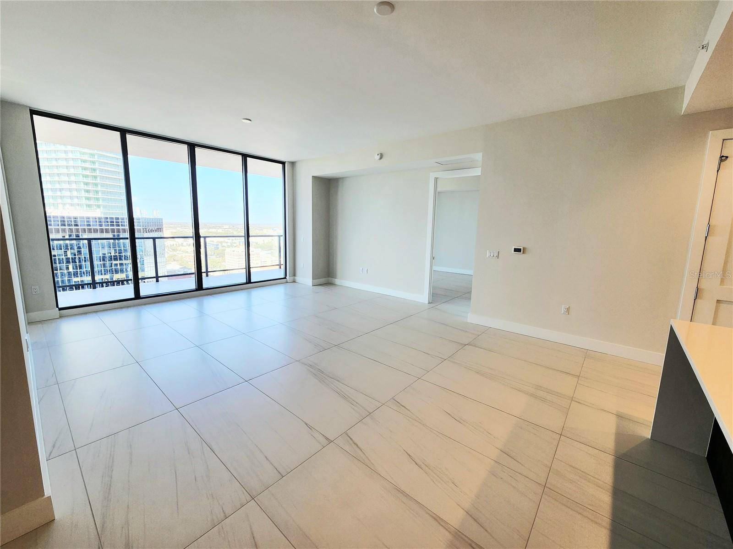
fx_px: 275
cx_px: 366
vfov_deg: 89.9
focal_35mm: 13
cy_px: 274
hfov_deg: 106.2
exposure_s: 1/132
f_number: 2.2
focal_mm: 2.2
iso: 50
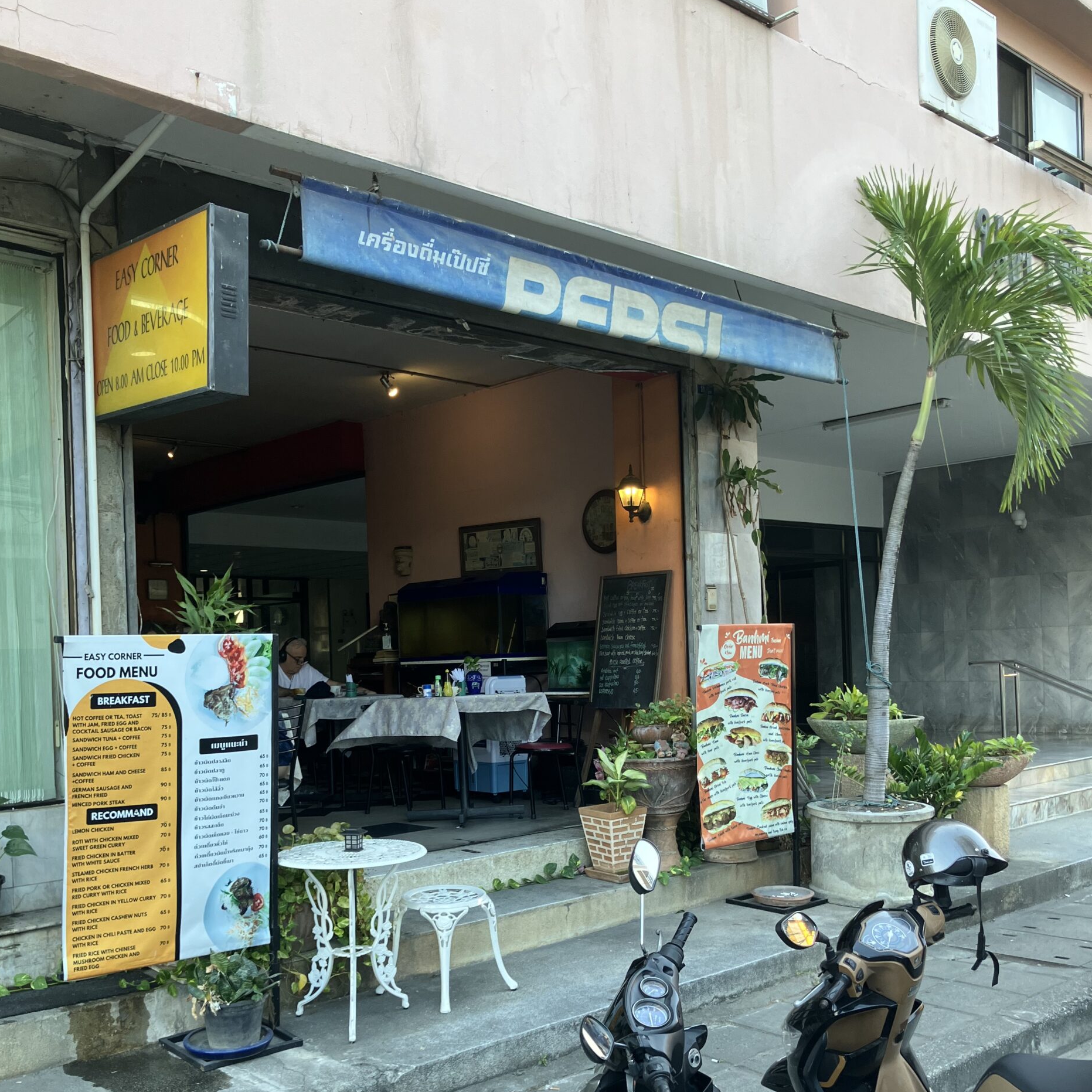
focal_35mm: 34
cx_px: 532
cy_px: 664
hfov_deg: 48.4
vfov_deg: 48.1
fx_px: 1213
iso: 50
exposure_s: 1/121
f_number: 1.8
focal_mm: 3.99
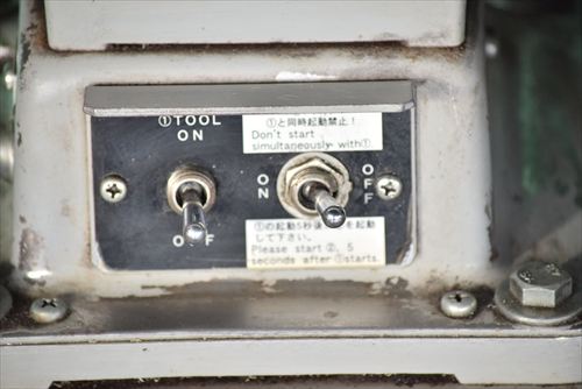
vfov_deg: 5.1
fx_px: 4367
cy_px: 194
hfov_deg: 7.6
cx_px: 291
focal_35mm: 270
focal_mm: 180
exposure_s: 1/250
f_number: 6.3
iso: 1250
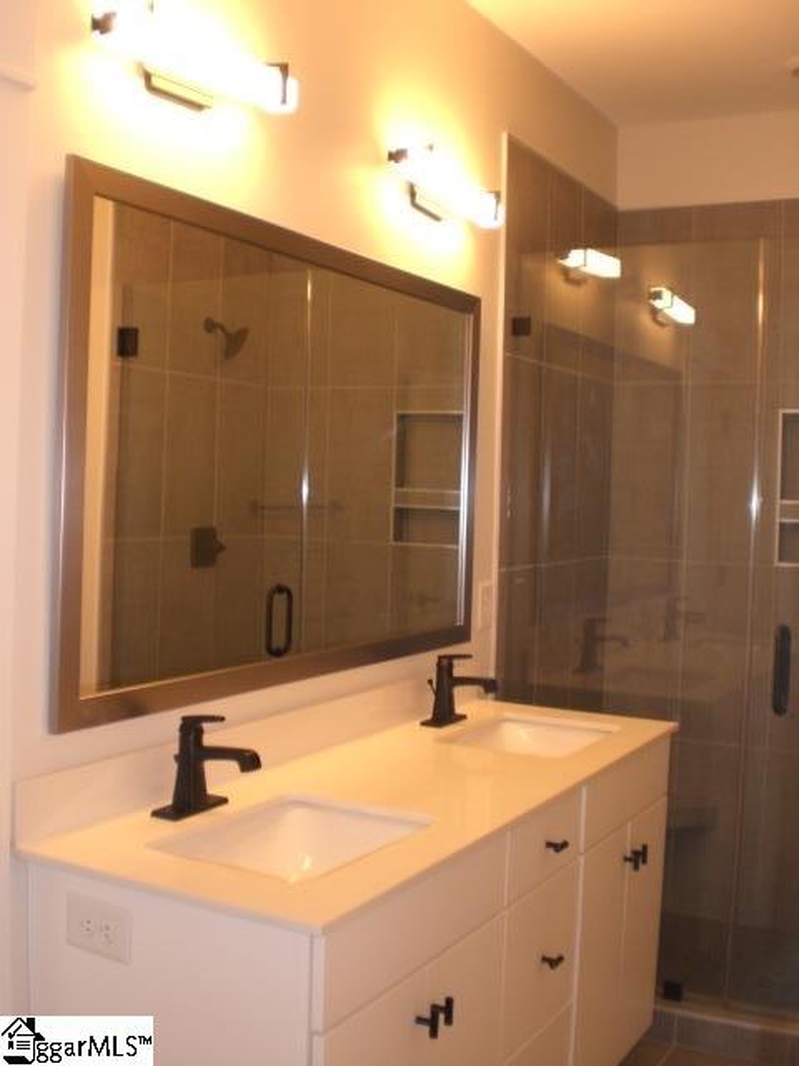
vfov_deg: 49.0
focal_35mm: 38
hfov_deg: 37.7
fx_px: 1169
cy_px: 533
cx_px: 400
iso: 200
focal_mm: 6.3
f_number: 3.1
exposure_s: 1/80
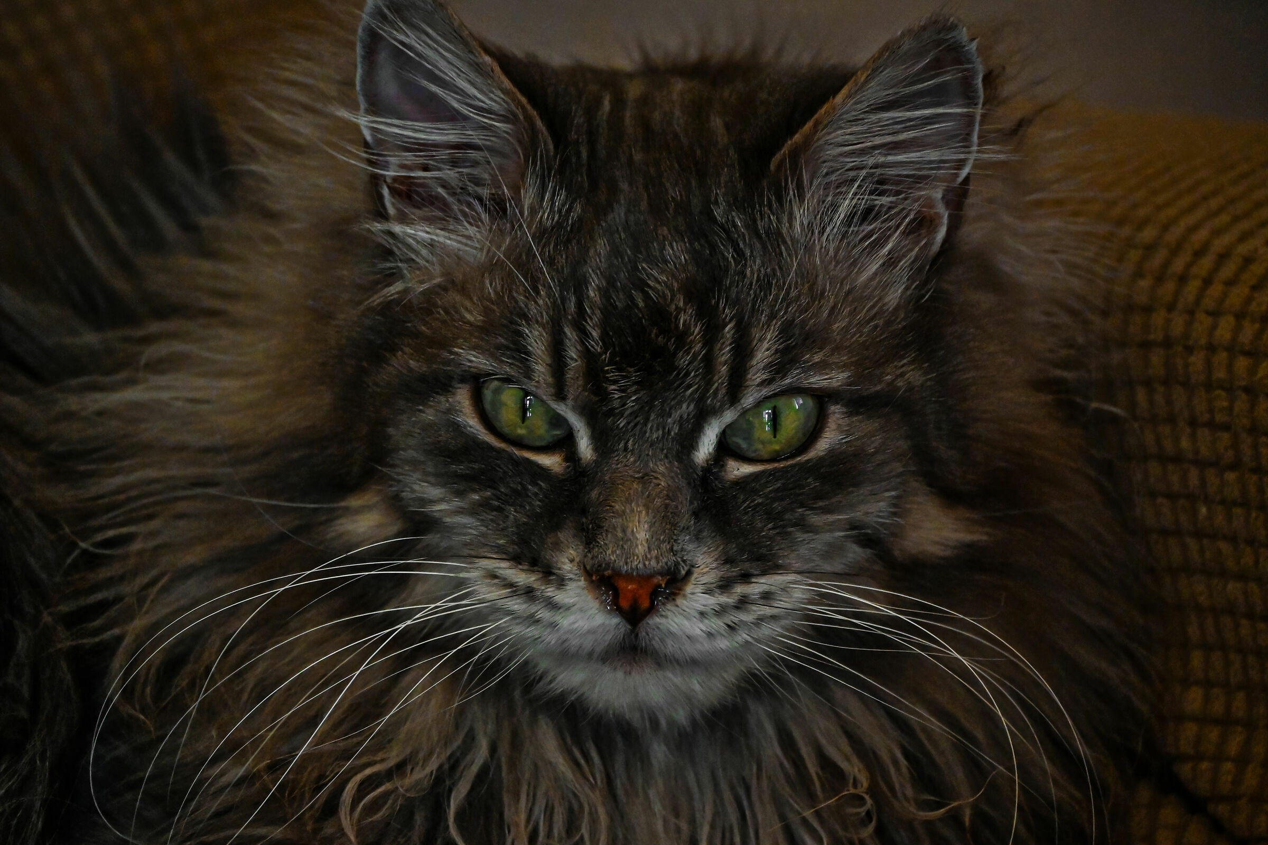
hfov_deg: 5.5
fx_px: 13207
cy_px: 422
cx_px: 634
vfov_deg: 3.7
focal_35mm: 375
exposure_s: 1/250
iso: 2000
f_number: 6.3
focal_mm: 250
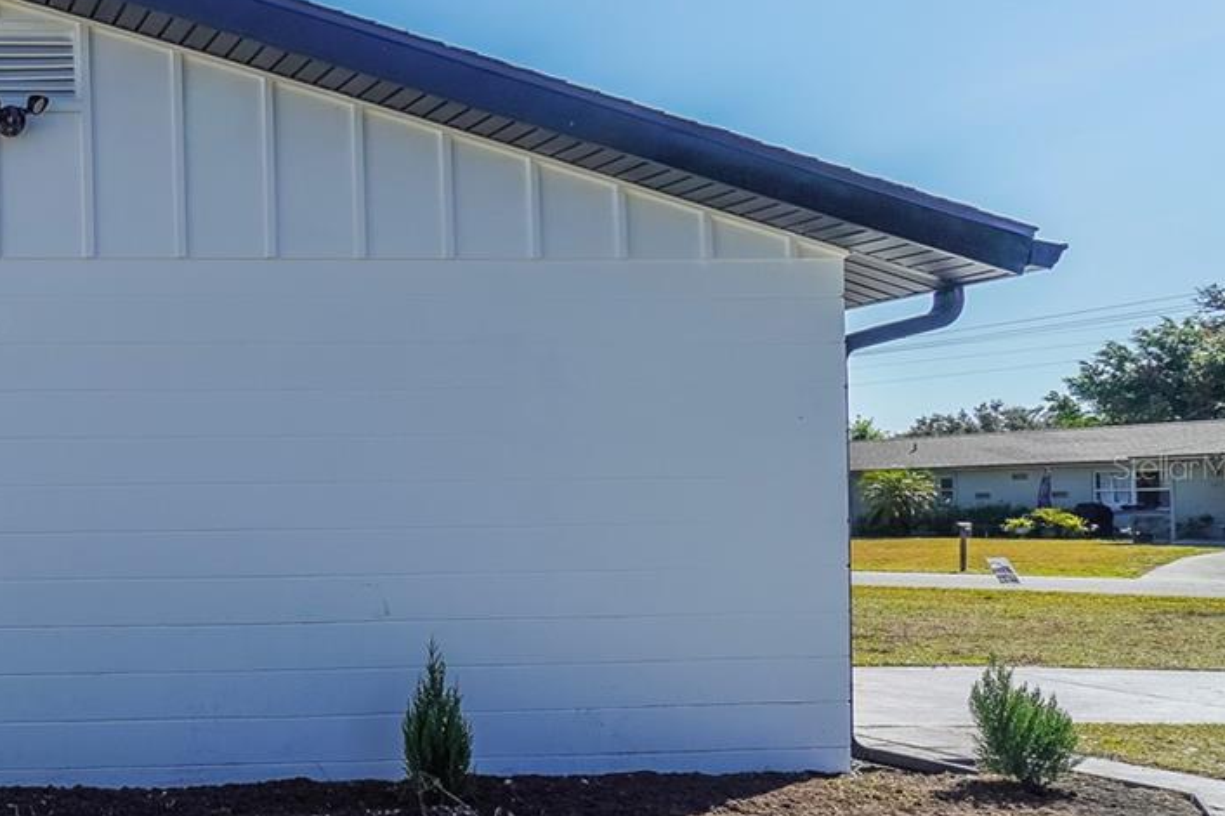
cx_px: -121
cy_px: 467
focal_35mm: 34
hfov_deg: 43.3
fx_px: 1156
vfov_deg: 38.8
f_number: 8
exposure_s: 1/350
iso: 100
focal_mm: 10
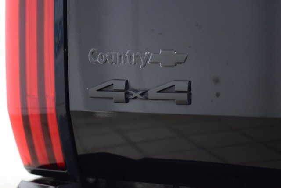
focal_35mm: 105
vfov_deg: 13.0
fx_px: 820
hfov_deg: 19.5
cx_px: 140
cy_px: 94
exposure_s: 1/40
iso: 1600
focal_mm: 70
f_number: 2.8
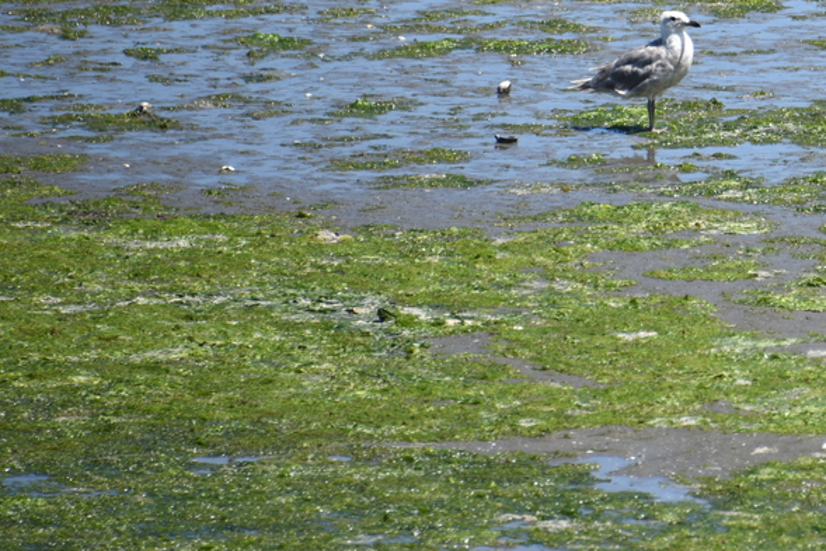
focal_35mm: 652
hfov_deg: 3.2
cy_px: -29
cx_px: 889
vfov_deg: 2.1
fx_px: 14963
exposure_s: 1/640
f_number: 5.6
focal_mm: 300
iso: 180
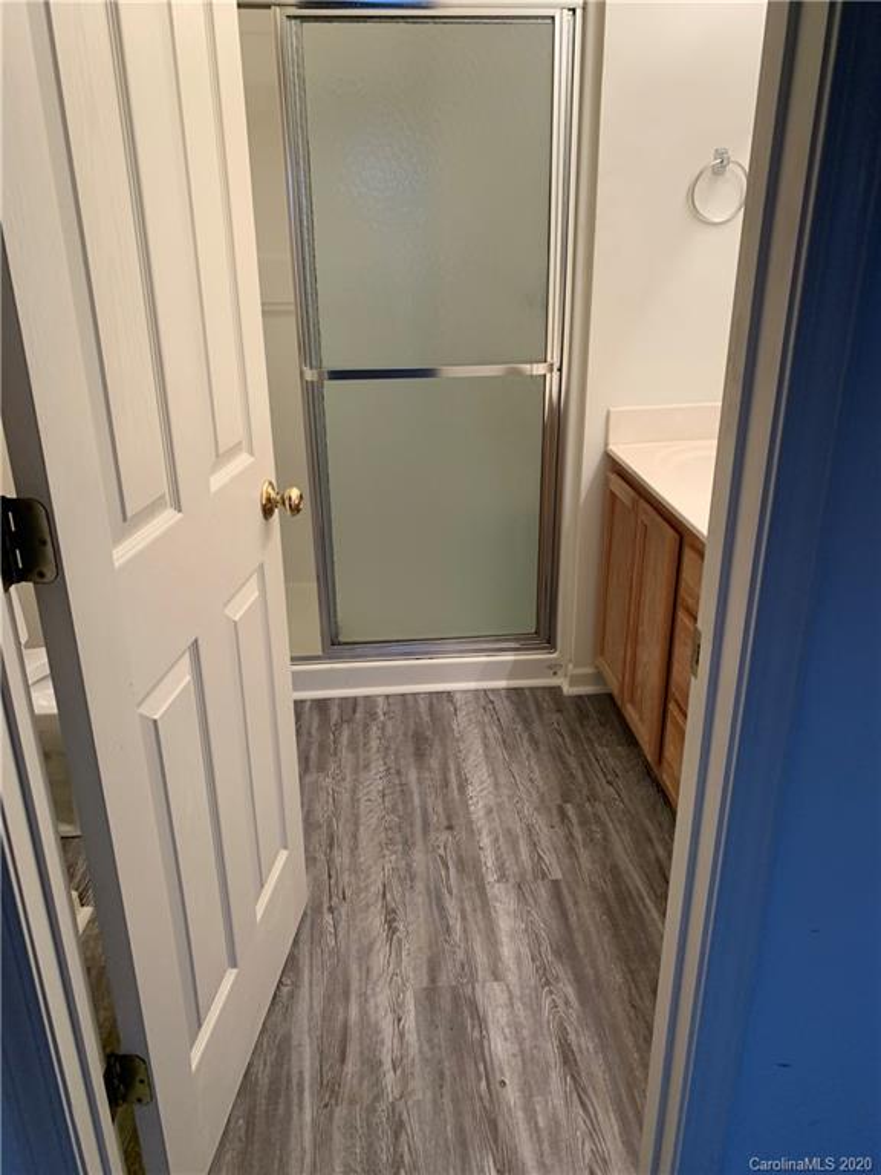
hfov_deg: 53.1
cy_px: 588
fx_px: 882
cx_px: 440
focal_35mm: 26
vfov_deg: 67.3
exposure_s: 1/60
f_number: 1.8
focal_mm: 4.25
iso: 125
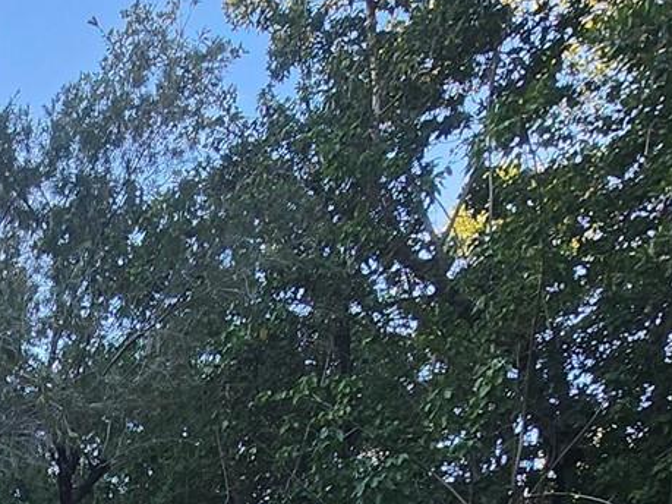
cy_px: 926
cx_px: -224
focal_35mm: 58
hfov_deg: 27.3
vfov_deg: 18.9
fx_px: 1126
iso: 32
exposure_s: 1/150
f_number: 2.2
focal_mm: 1.74
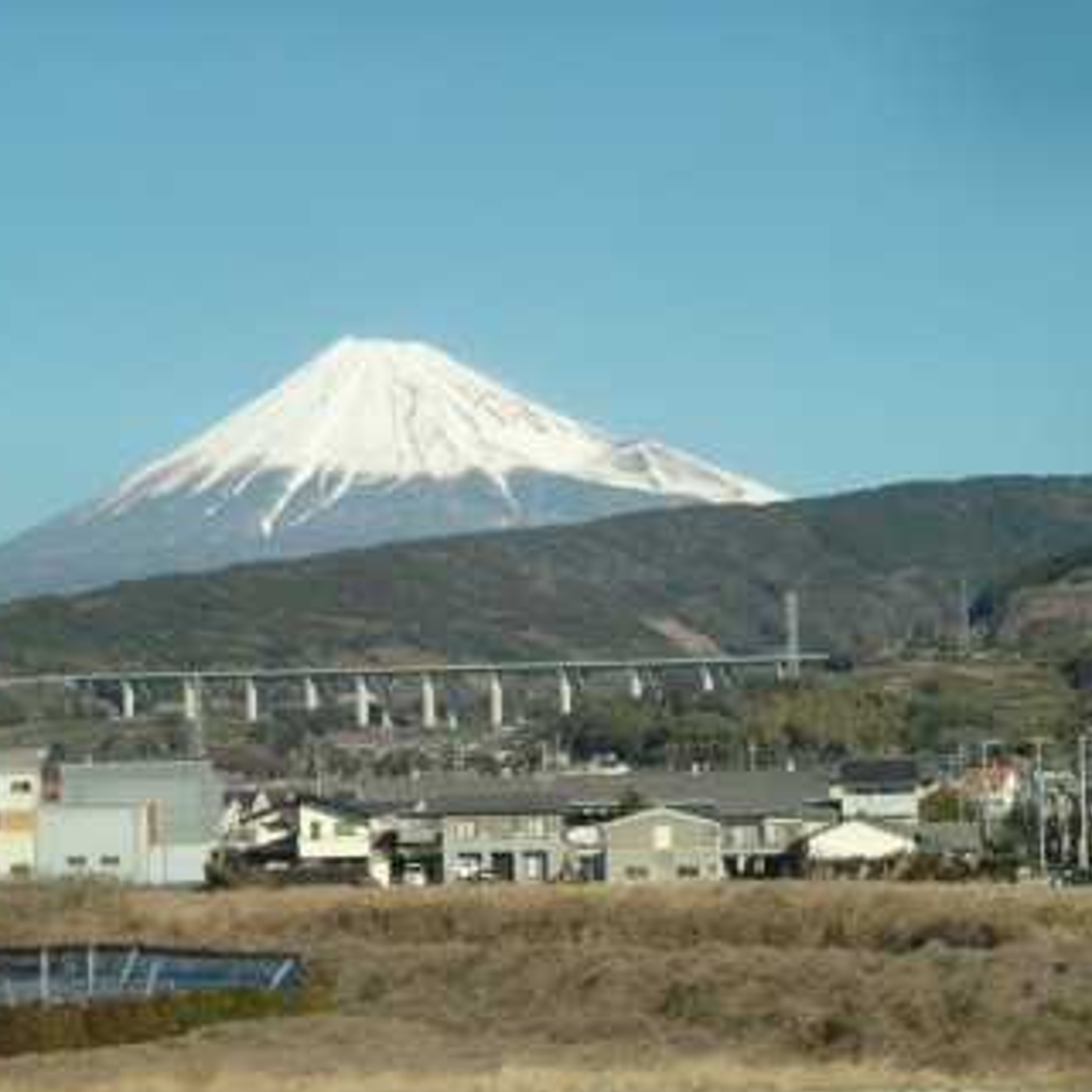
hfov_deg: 21.1
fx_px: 2927
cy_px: 507
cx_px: 440
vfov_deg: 21.1
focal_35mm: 82
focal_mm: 9.8
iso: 64
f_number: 3.6
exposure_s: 1/500
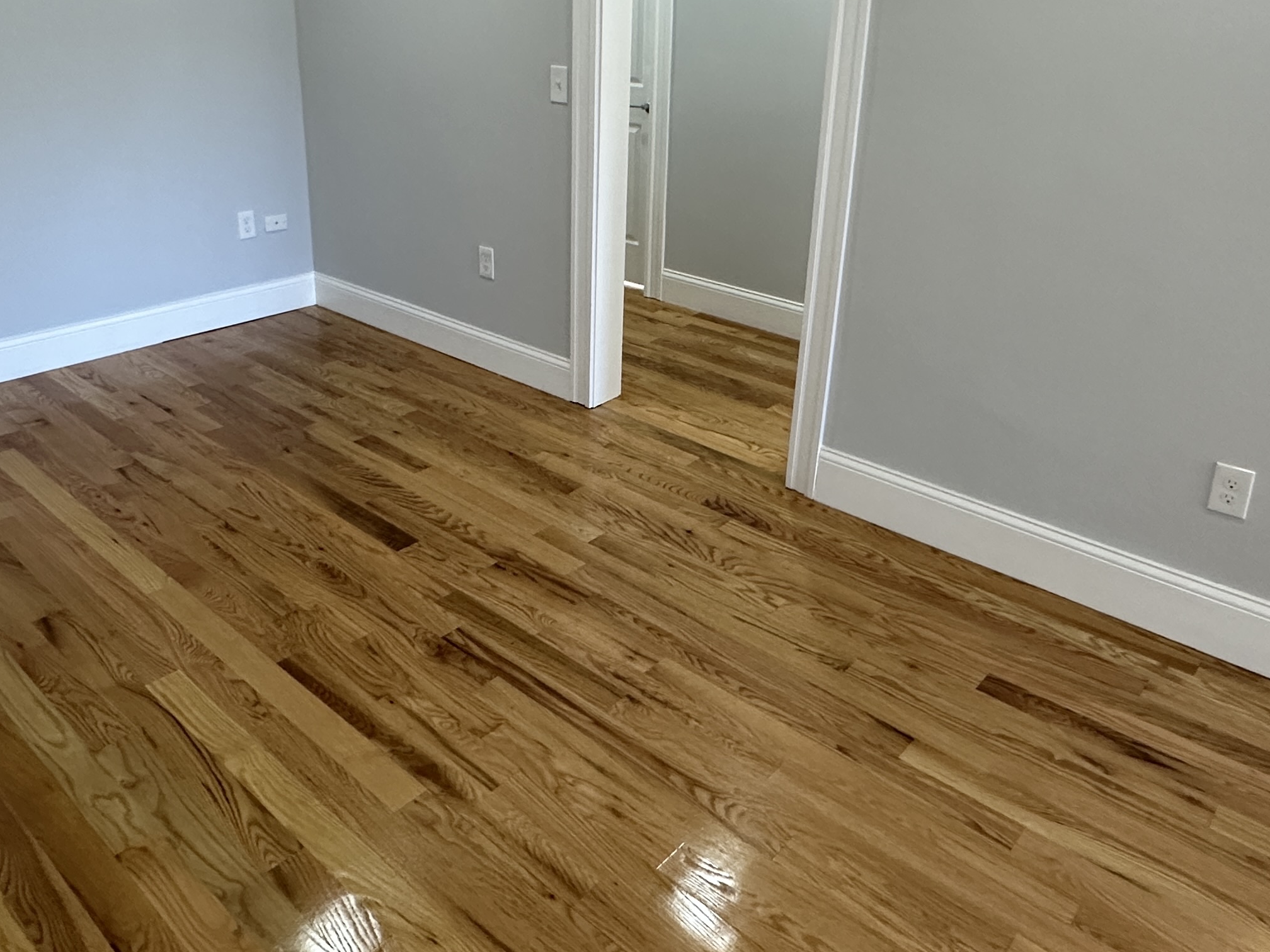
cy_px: 326
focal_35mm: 28
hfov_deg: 63.4
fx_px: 1027
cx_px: 588
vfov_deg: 49.0
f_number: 2.2
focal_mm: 2.22
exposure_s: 1/60
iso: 320
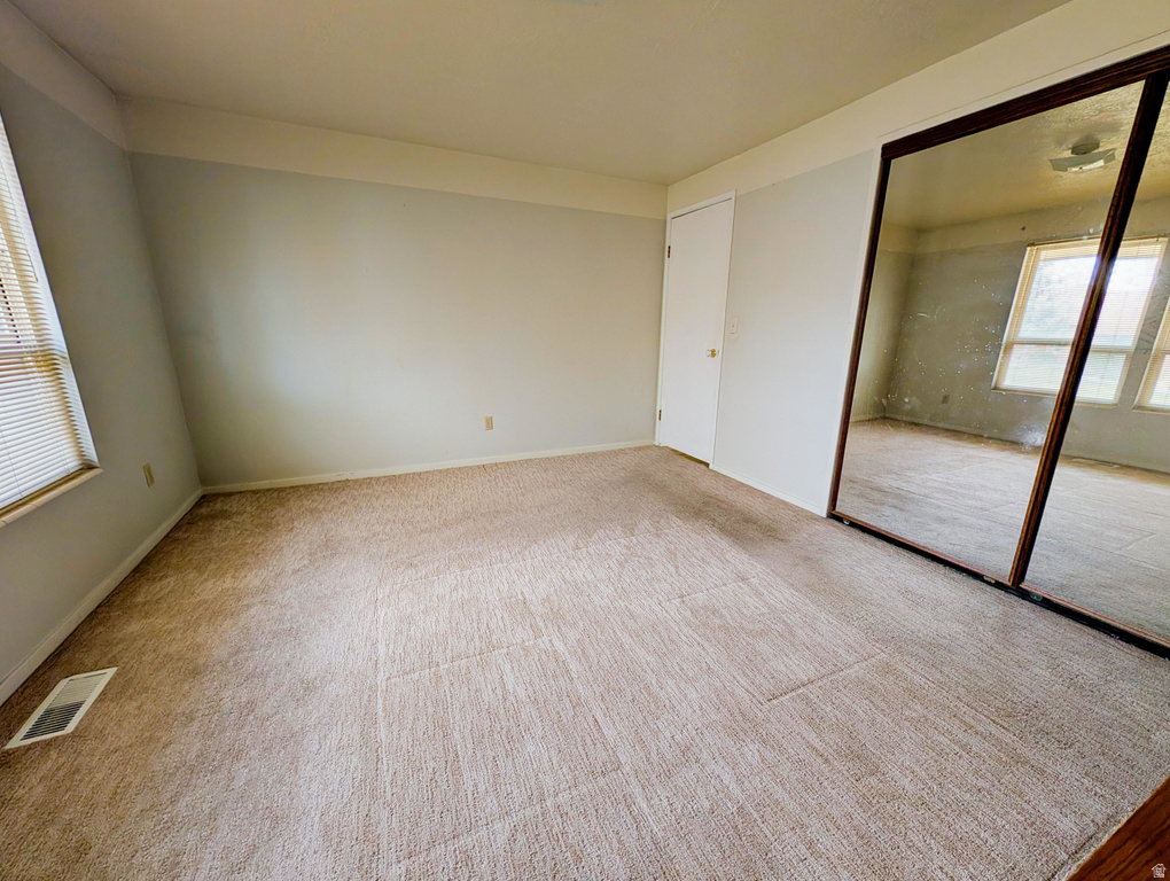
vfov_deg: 94.6
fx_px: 406
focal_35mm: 12
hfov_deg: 110.5
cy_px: 440
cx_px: 585
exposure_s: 1/39.1
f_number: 1.7
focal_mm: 2.02
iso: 67
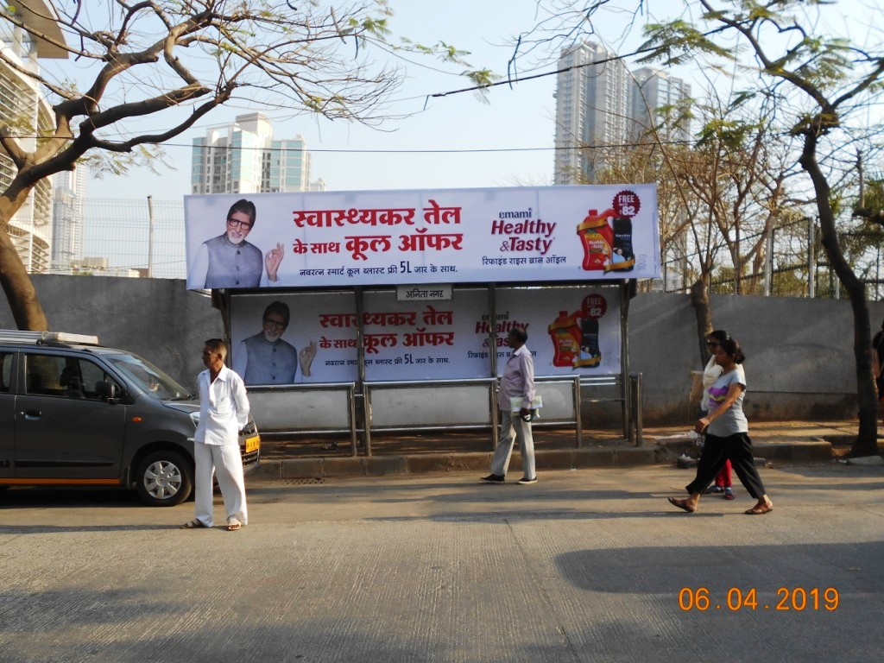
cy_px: 332
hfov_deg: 54.0
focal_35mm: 34
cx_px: 442
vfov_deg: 41.8
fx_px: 868
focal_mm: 5.8
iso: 80
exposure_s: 1/400
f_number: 3.6
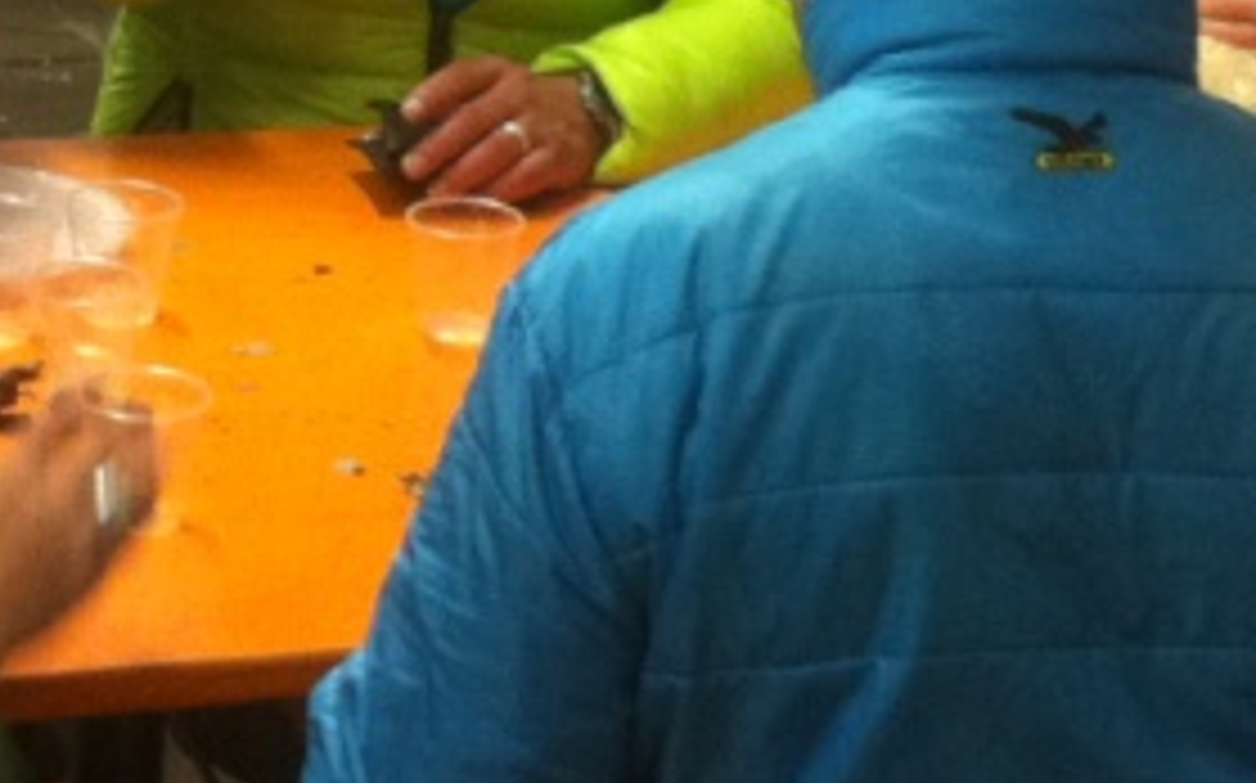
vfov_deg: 9.5
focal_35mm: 136
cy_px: -209
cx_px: 459
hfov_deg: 15.4
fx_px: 4652
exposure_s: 1/15
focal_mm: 3.85
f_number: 2.8
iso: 250
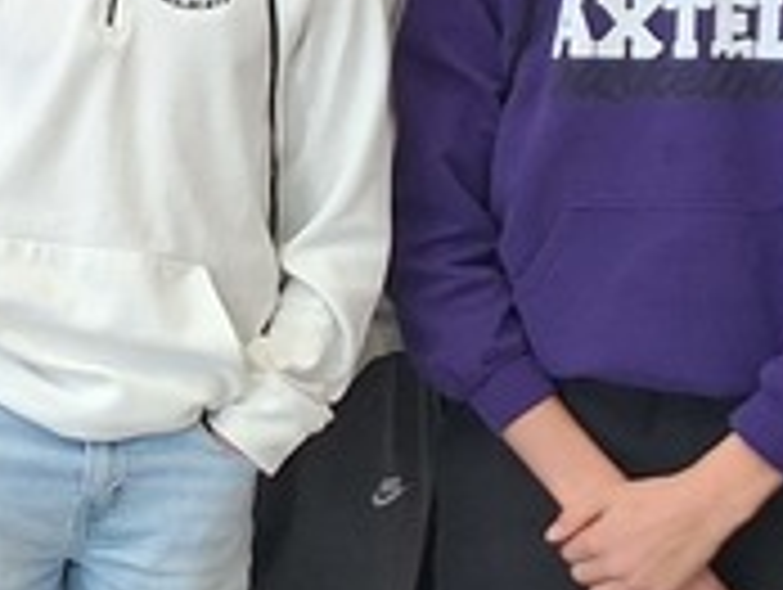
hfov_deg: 13.1
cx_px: -662
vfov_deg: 11.0
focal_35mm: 135
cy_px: 212
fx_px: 3058
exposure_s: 1/40
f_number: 1.8
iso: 50
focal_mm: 5.54
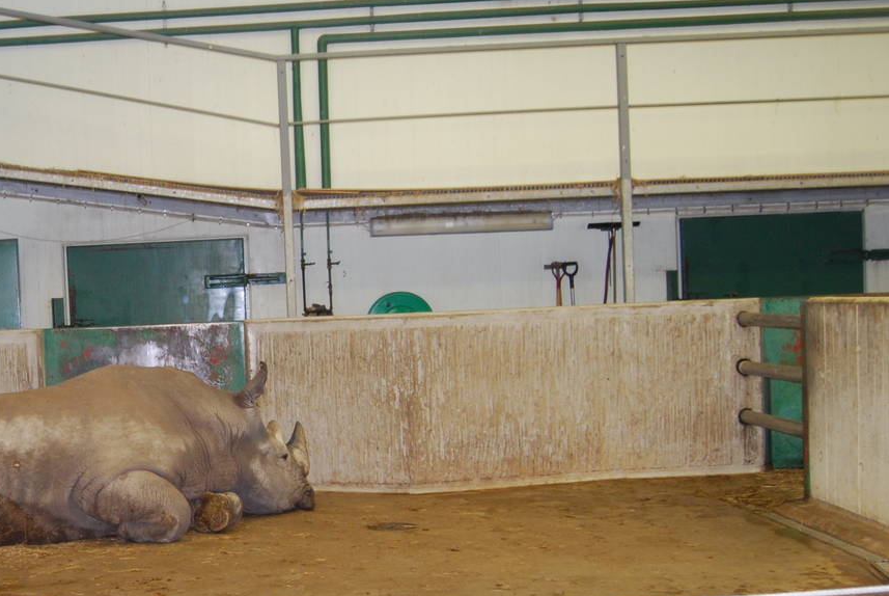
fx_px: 1385
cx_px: 128
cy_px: 364
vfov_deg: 24.2
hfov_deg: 34.1
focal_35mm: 56
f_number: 3.8
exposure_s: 1/60
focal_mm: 20
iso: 400
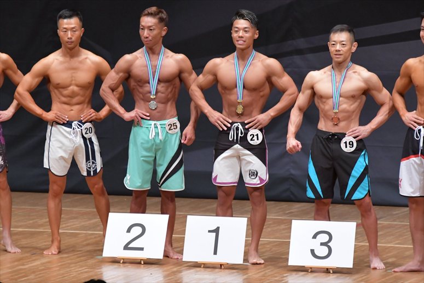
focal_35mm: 300
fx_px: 3532
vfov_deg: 4.6
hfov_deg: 6.9
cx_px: 212
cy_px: 142
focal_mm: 200
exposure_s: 1/400
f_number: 5.6
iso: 6400
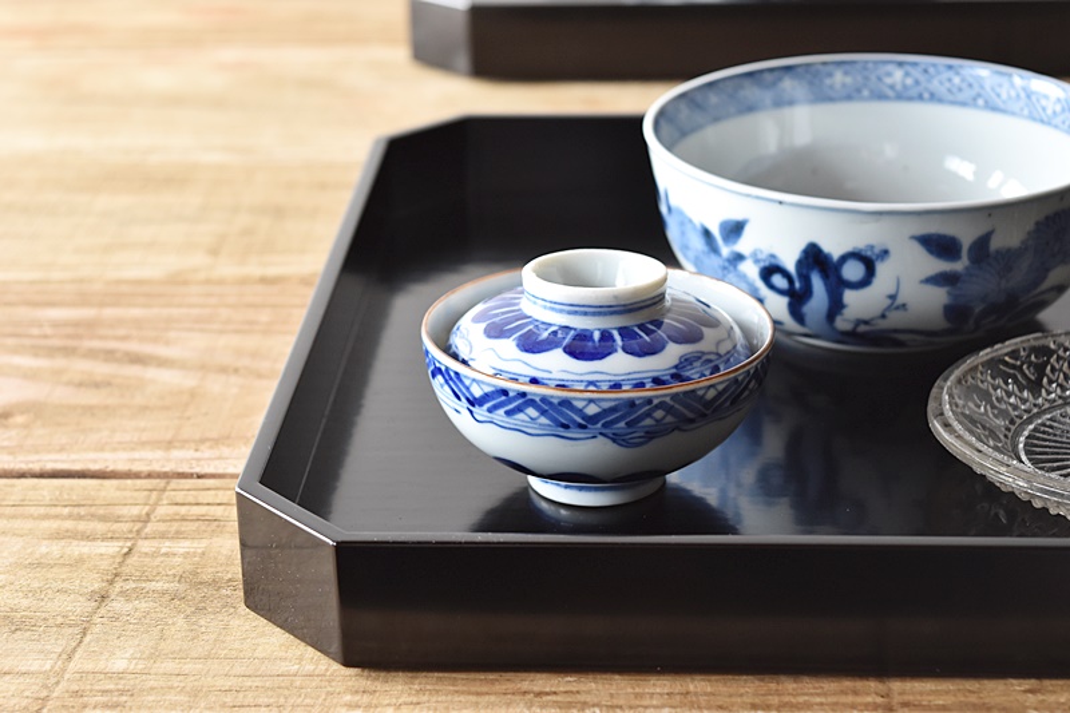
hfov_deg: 24.6
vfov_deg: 16.5
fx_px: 2451
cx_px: 535
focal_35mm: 82
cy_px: 356
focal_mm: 55
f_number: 5.6
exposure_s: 1/8
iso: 800
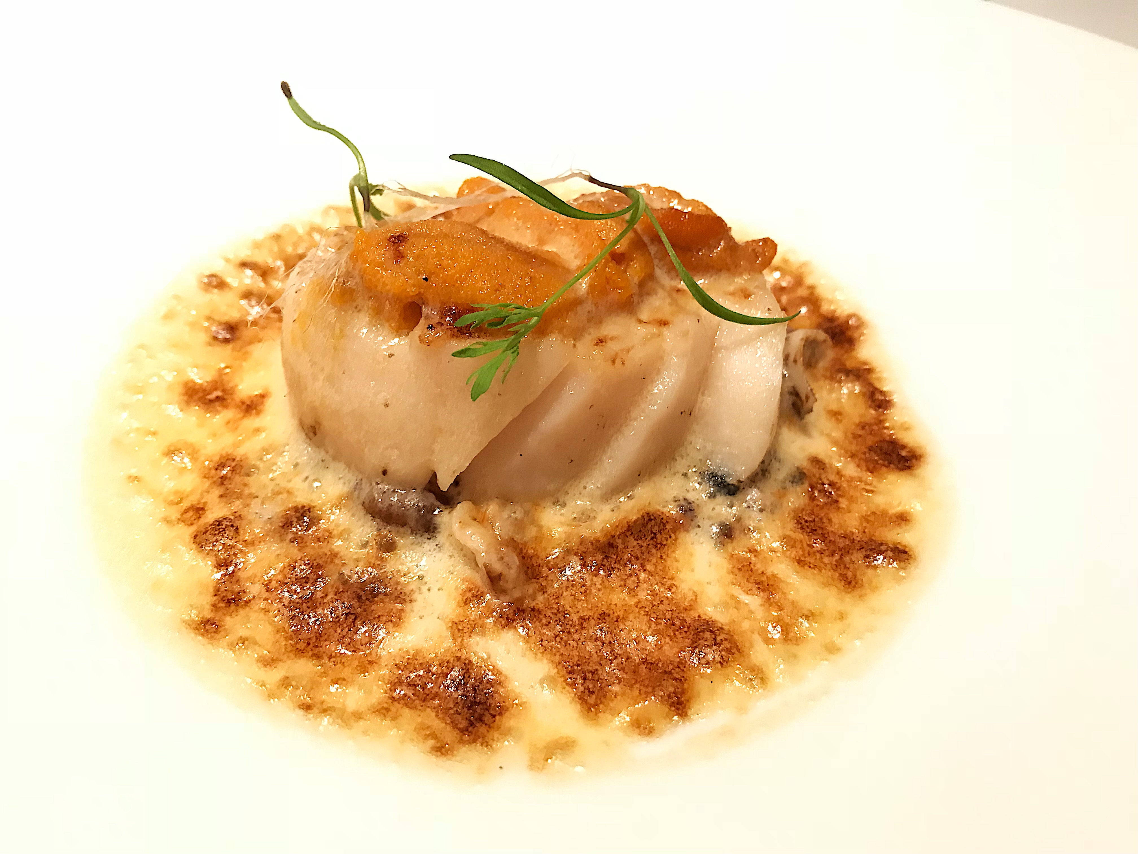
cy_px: 427
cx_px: 569
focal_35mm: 28
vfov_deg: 49.7
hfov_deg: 63.4
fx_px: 920
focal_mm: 3.99
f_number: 1.8
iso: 64
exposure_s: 1/15
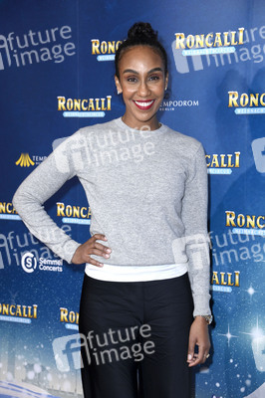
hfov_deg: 14.8
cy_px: 199
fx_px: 1018
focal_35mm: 92
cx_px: 132
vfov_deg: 22.2
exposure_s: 1/250
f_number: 5.6
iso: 1250
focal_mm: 92
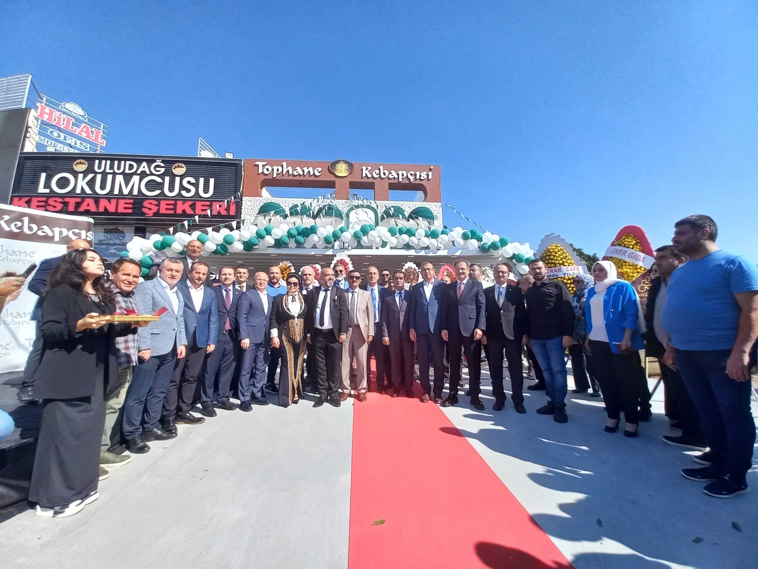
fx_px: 285
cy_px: 284
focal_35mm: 13
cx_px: 379
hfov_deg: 106.2
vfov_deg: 89.9
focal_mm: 1.42
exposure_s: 1/996
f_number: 2.2
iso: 40
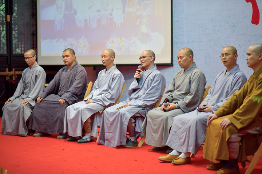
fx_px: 619
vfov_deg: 16.1
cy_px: 87
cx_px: 131
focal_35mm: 85
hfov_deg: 23.9
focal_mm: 85
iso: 400
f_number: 2
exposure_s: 1/125
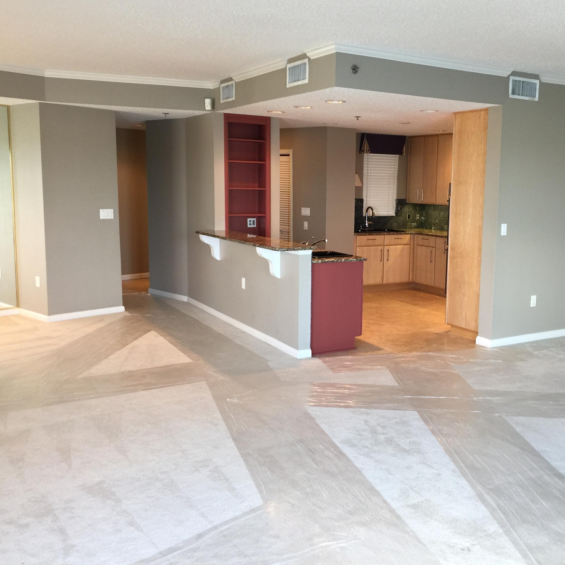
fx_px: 646
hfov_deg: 46.8
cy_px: 279
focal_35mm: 35
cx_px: 357
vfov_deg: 47.2
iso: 32
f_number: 2.2
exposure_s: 1/15
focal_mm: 4.15
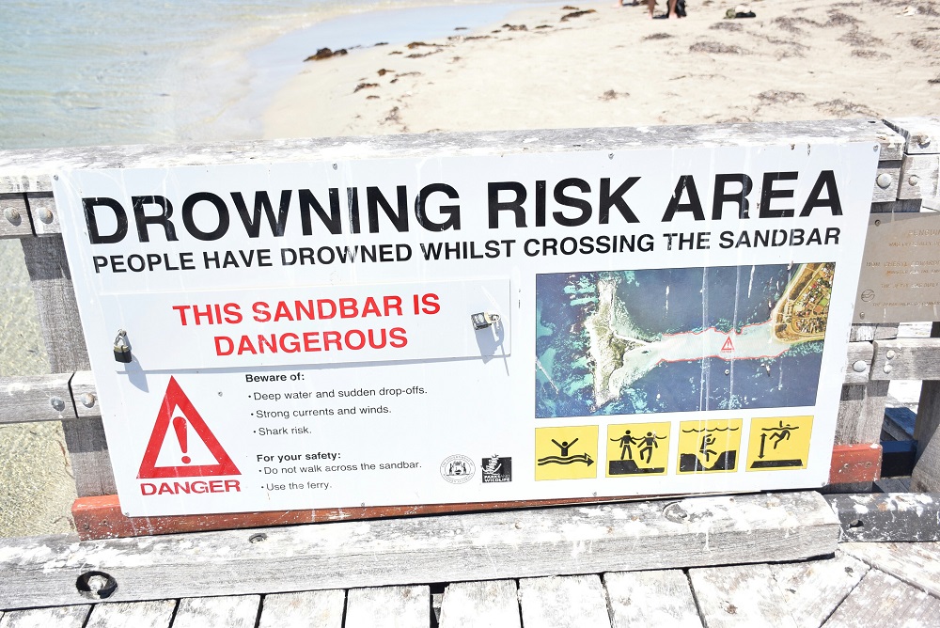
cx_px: 470
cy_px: 314
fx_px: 941
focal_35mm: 36
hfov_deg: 53.1
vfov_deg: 36.9
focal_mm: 24
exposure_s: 1/2000
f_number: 5
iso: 400
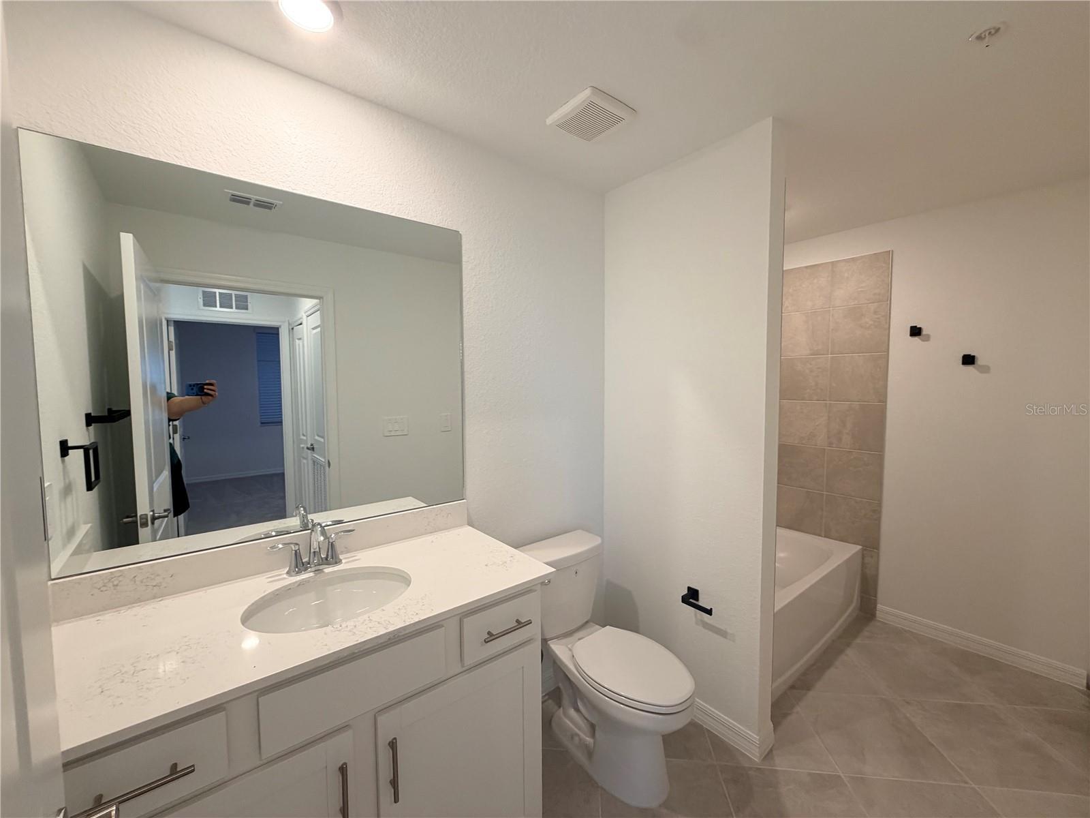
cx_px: 545
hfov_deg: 102.1
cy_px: 409
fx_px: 441
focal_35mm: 14
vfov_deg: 85.7
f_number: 2.2
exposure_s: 1/120
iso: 200
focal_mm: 2.22
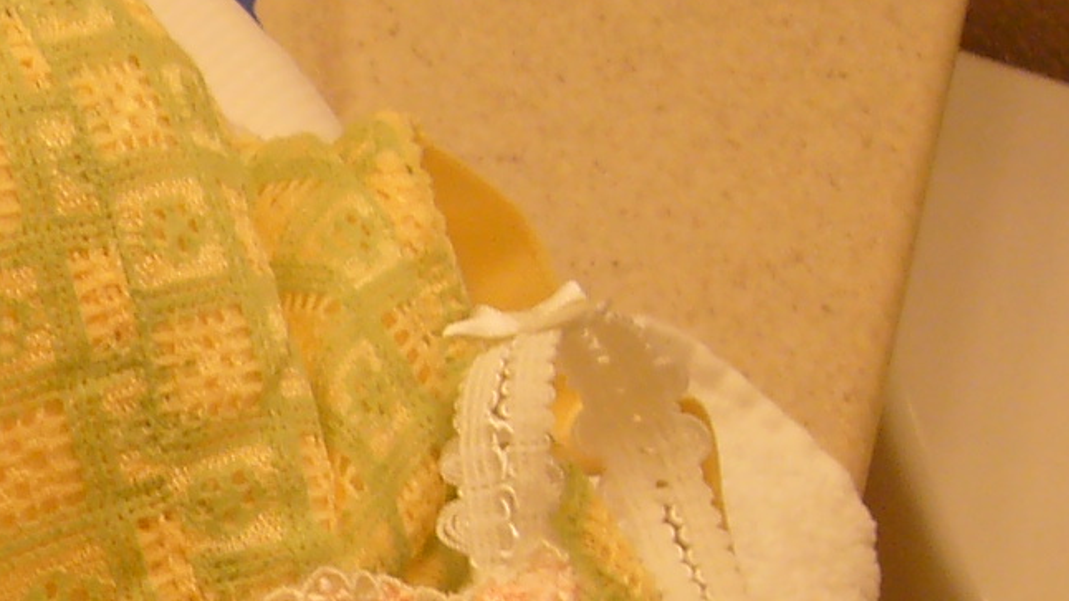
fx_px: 3854
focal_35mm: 136
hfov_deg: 15.1
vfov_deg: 8.9
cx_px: -306
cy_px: 614
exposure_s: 1/30
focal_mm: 5.8
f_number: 2.8
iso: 100
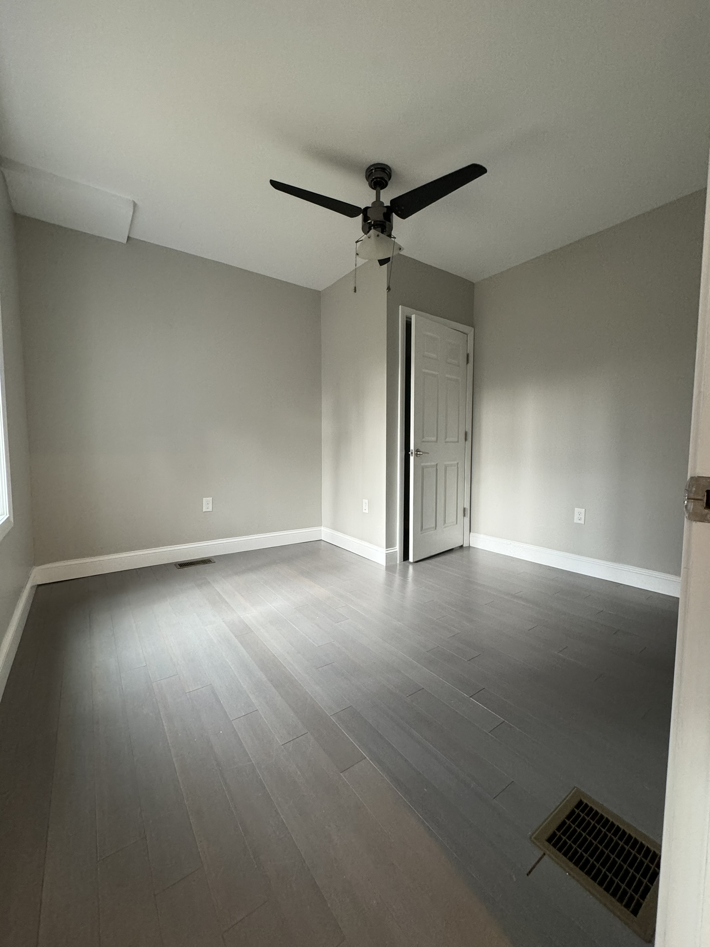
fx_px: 383
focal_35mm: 14
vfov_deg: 102.1
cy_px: 474
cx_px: 355
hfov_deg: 85.7
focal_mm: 2.22
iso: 250
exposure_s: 1/60
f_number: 2.2
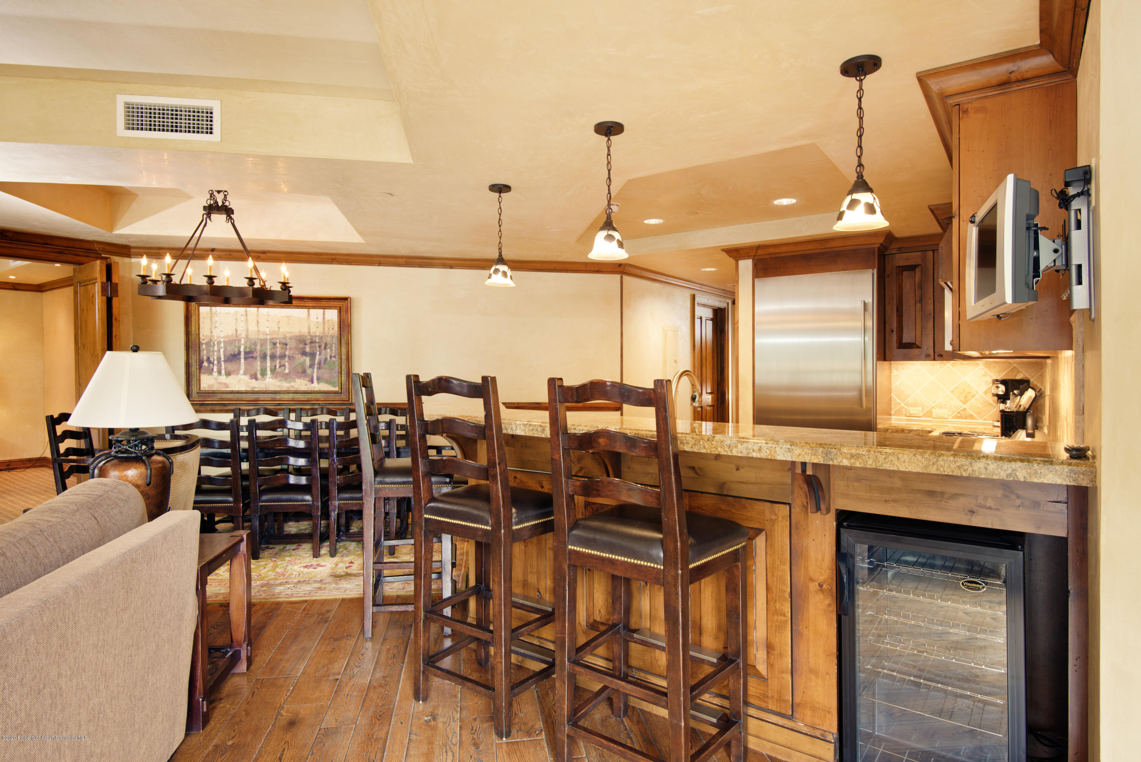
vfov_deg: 64.6
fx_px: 602
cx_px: 570
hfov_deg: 86.9
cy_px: 381
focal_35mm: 19
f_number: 7.1
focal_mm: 19
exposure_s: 1/6
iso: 320
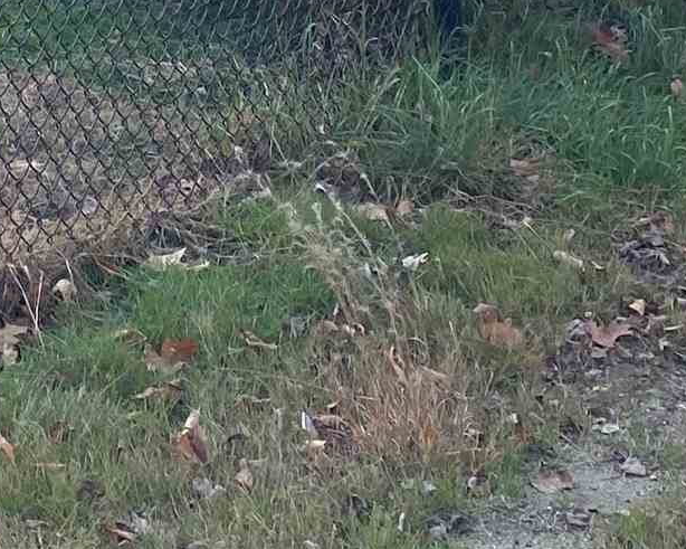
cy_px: -415
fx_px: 2578
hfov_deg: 14.6
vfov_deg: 11.4
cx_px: -177
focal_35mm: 127
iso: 32
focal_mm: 4.25
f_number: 1.8
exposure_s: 1/647
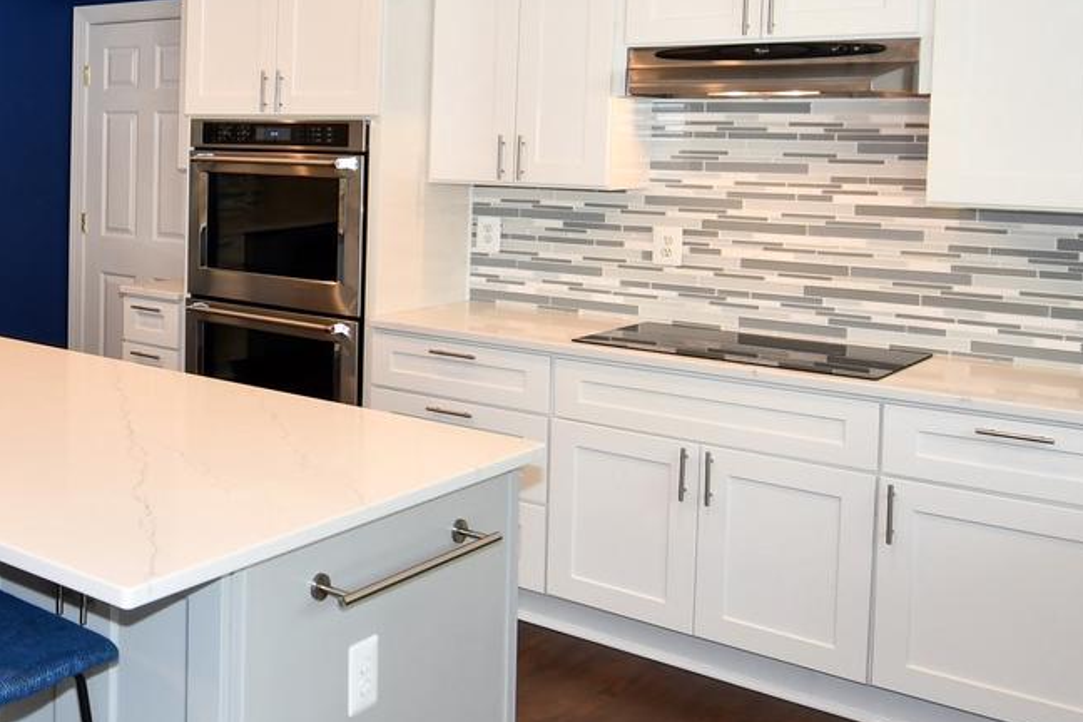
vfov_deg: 33.3
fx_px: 1203
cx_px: -30
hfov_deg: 41.3
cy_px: 276
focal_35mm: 40
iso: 400
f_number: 4
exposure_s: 1/60
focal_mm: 12
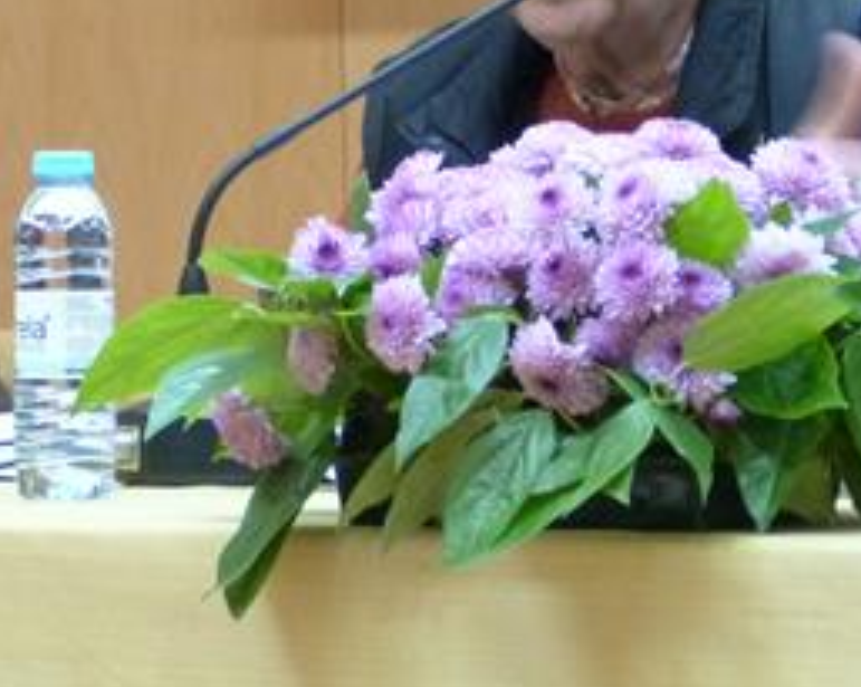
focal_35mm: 365
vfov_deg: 4.2
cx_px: 362
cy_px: 70
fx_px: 9290
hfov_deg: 5.3
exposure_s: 1/15
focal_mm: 26.8
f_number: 3.7
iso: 500
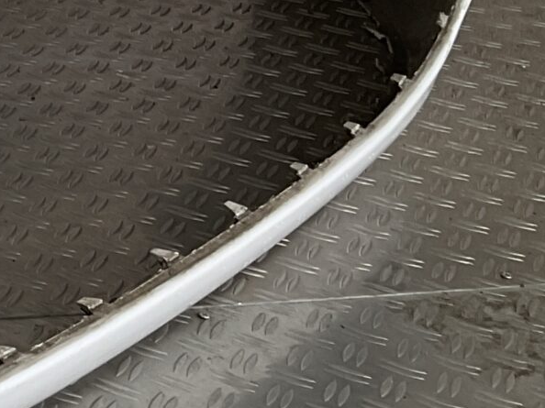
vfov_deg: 11.7
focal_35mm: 125
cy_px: -1
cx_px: -464
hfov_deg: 13.9
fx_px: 1967
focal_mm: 3
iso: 16
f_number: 1.8
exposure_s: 1/120
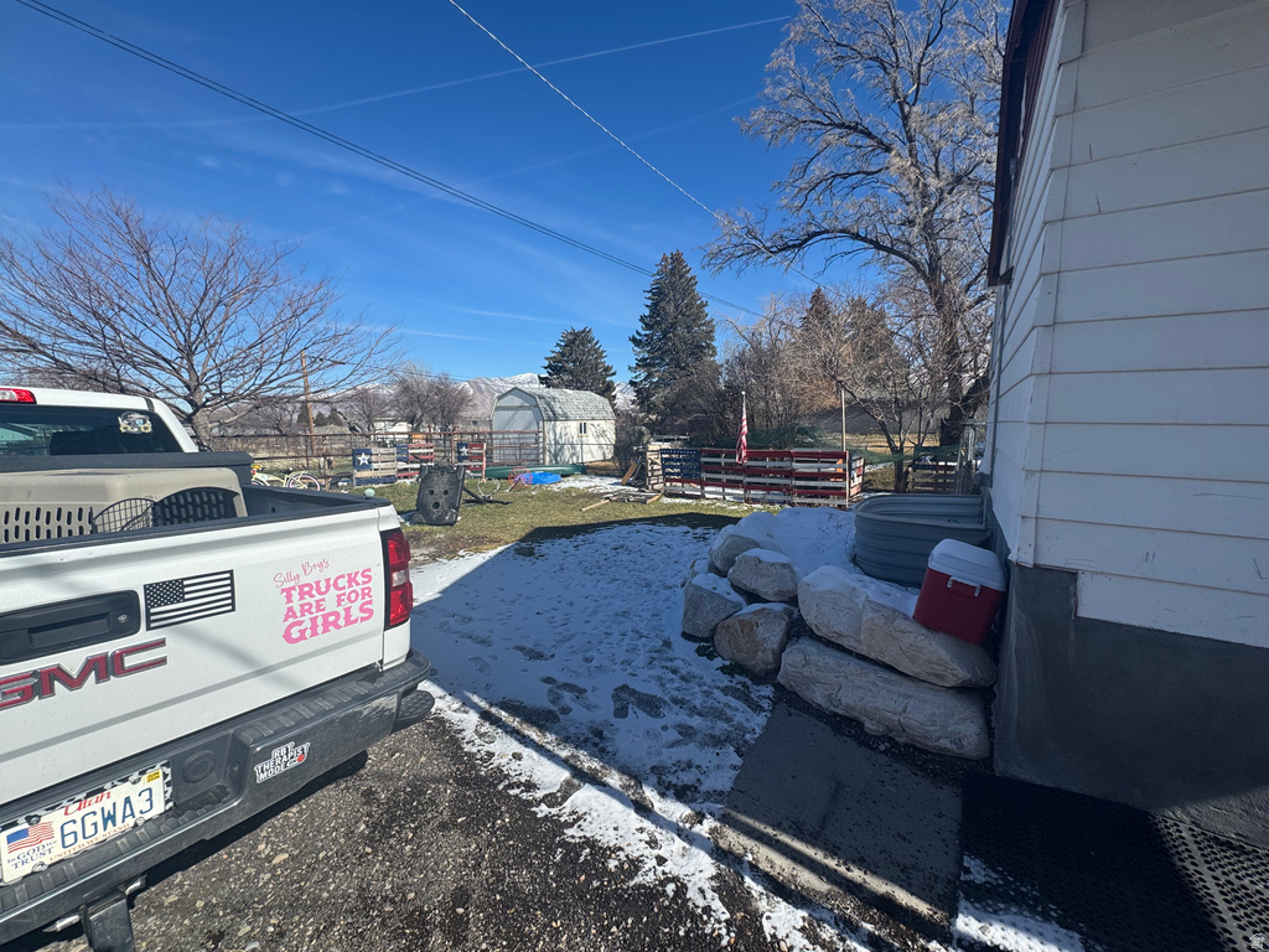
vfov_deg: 85.7
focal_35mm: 14
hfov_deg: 102.1
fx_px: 513
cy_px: 476
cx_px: 634
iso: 50
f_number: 2.2
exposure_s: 1/2028
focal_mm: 2.22
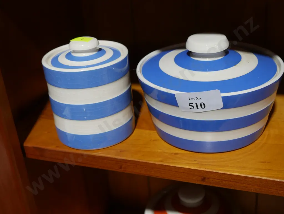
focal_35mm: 50
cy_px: 107
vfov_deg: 29.1
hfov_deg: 38.2
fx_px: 410
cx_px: 142
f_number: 5.3
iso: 640
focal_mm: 25
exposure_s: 1/60
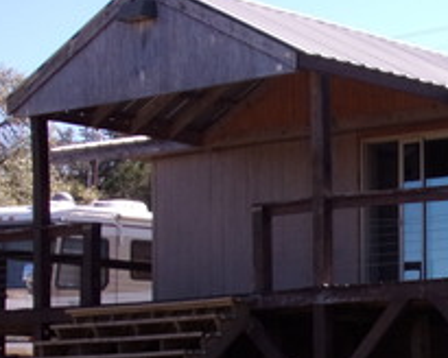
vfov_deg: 12.9
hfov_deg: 15.6
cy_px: 301
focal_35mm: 119
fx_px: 1578
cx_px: 527
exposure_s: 1/450
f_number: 3.9
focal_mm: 7
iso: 80
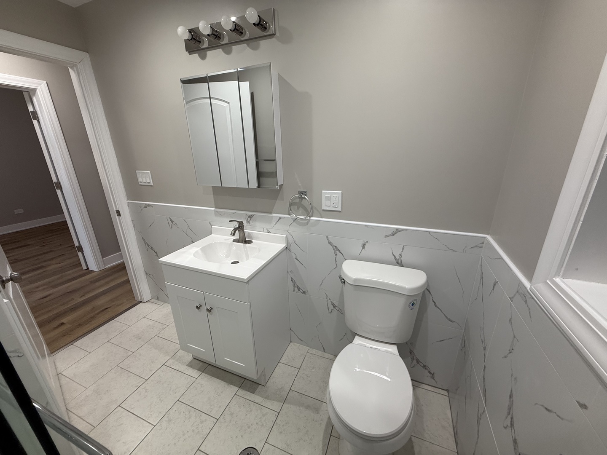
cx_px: 304
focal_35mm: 14
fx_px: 245
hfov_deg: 102.1
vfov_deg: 85.7
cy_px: 228
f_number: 2.2
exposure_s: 1/120
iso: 160
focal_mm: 2.22
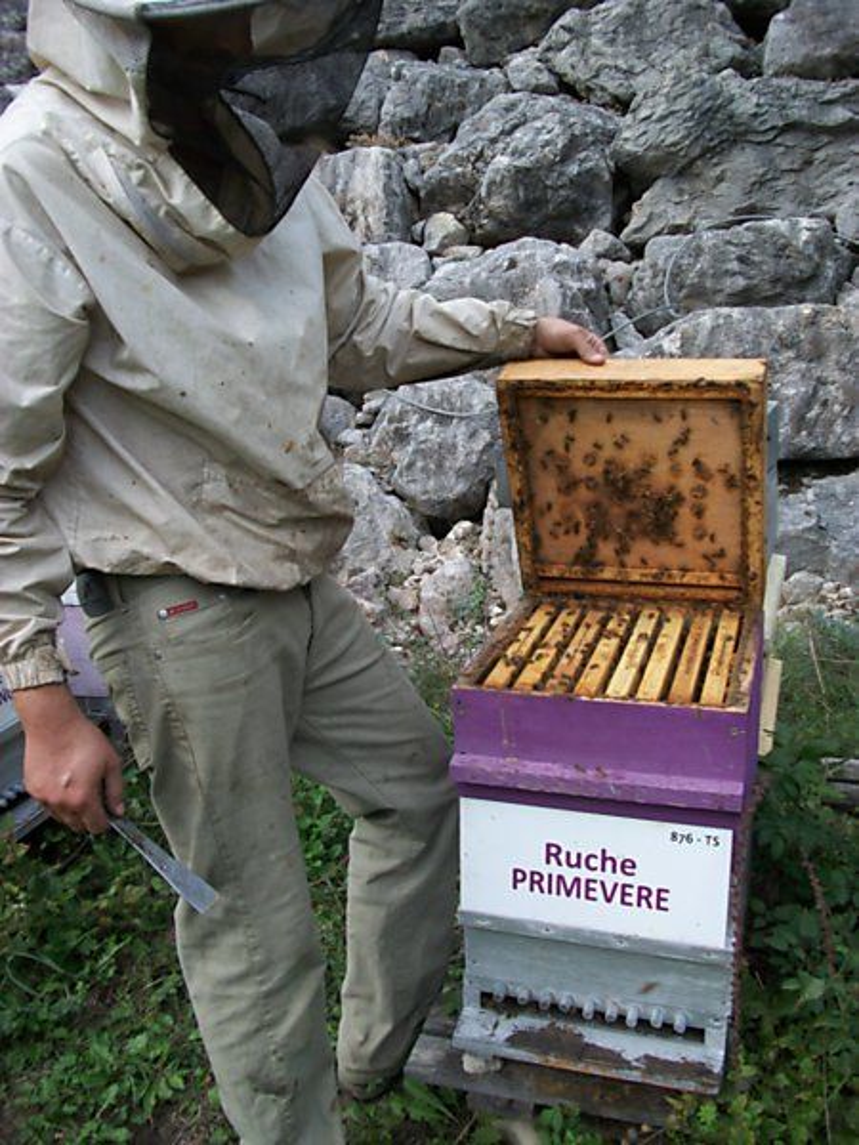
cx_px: 430
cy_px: 572
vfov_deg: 56.8
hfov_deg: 44.2
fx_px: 1059
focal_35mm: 32
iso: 80
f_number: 2.9
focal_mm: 5.7
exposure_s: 1/125
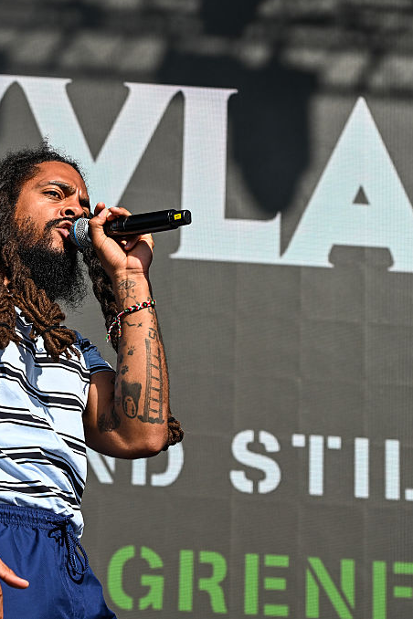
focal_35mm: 154
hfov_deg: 8.9
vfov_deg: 13.3
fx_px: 2650
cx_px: 76
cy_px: 309
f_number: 7.1
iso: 320
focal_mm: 102
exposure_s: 1/1000
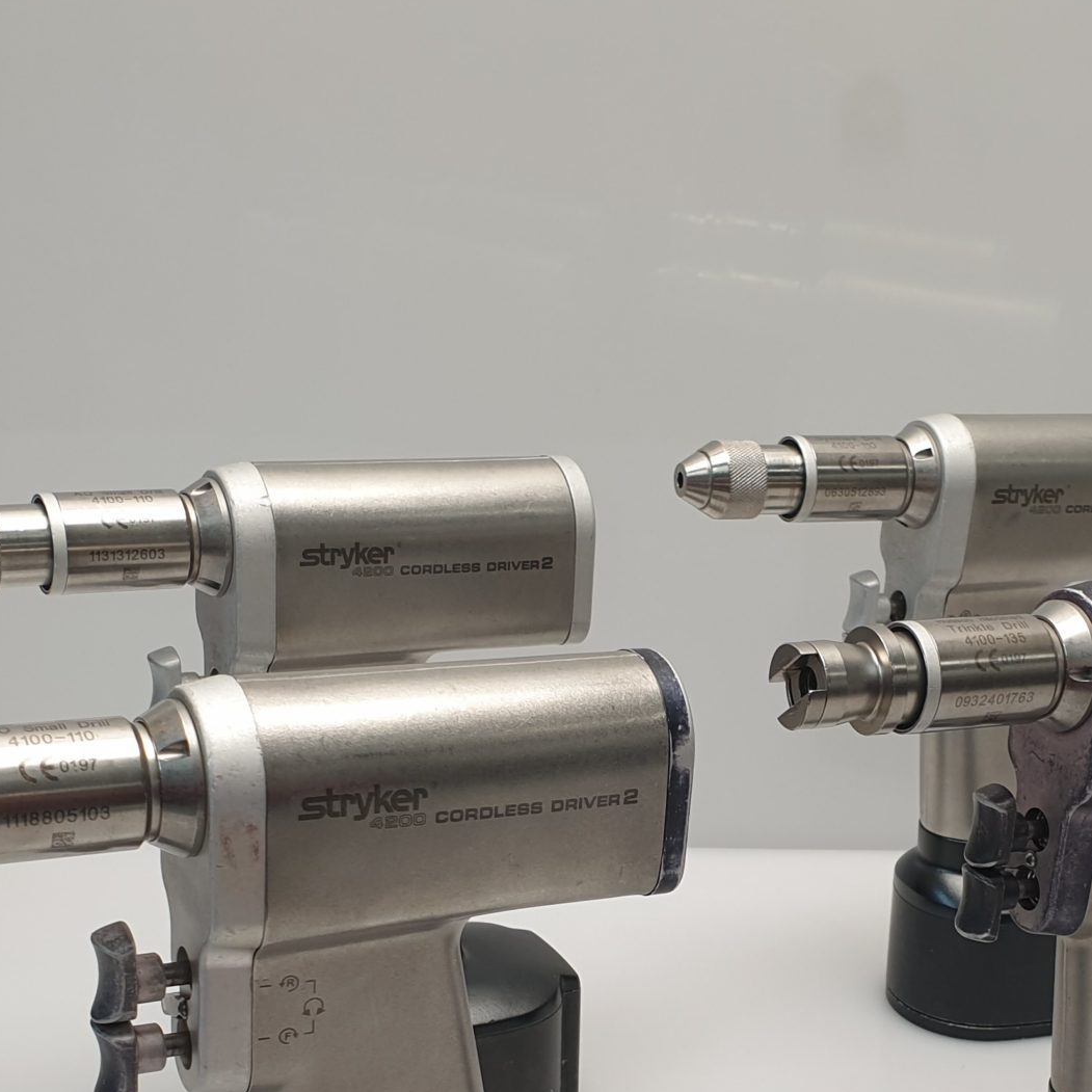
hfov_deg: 30.2
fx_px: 1999
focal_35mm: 56
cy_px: 887
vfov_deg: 29.8
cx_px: 775
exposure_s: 1/50
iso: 64
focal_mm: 4.3
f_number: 2.4
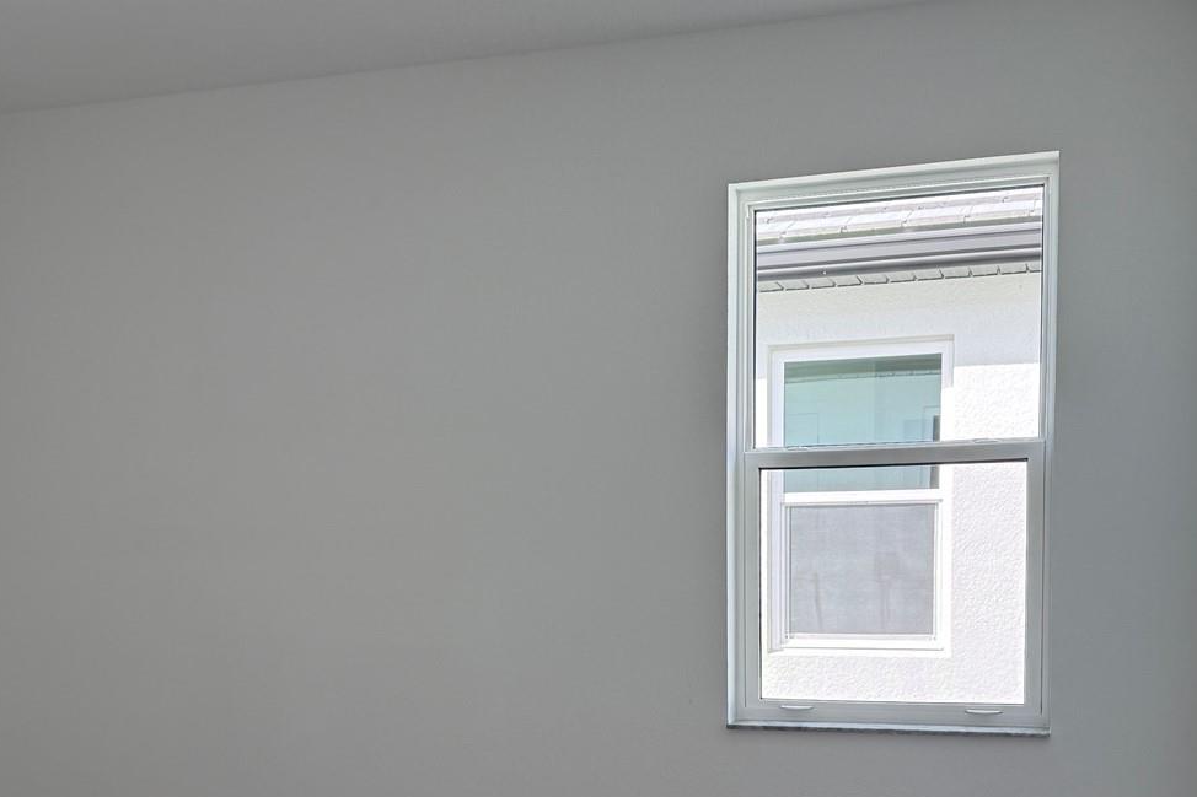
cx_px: 640
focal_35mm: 41
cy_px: 639
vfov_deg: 31.8
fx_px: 1363
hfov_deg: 47.4
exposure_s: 1/279
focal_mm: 6.76
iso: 100
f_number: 1.78
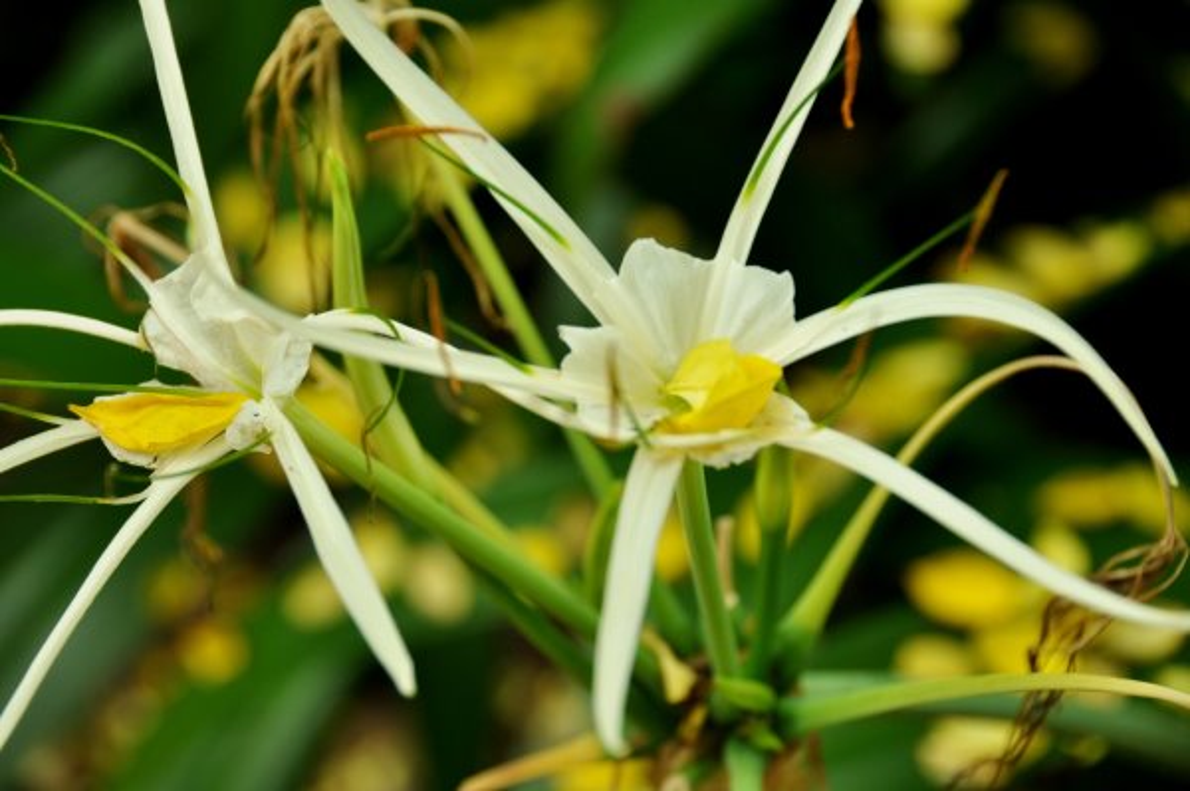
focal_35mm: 120
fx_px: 3963
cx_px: 595
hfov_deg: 17.1
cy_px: 396
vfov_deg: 11.4
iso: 400
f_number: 7.1
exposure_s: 1/160
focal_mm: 80
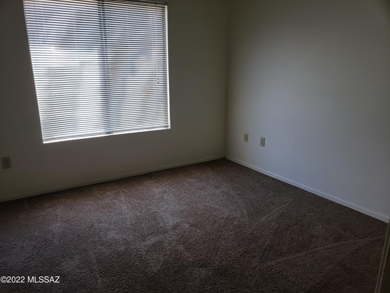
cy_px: 146
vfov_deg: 53.1
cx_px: 195
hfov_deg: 67.3
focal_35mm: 26
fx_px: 293
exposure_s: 1/120
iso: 100
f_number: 2.4
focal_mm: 4.3
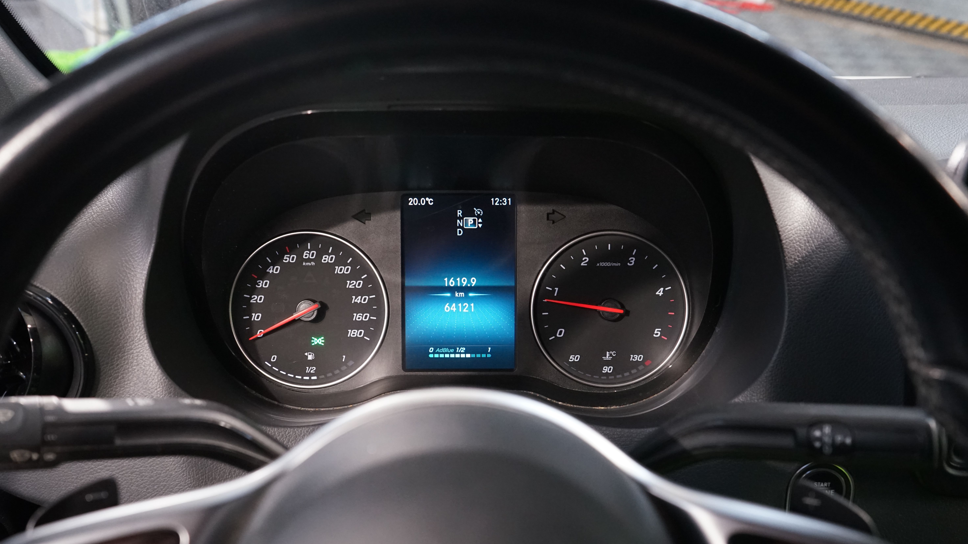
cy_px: 325
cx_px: 480
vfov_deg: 36.5
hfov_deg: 61.0
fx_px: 821
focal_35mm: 32
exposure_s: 1/40
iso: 3200
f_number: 5.6
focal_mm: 30
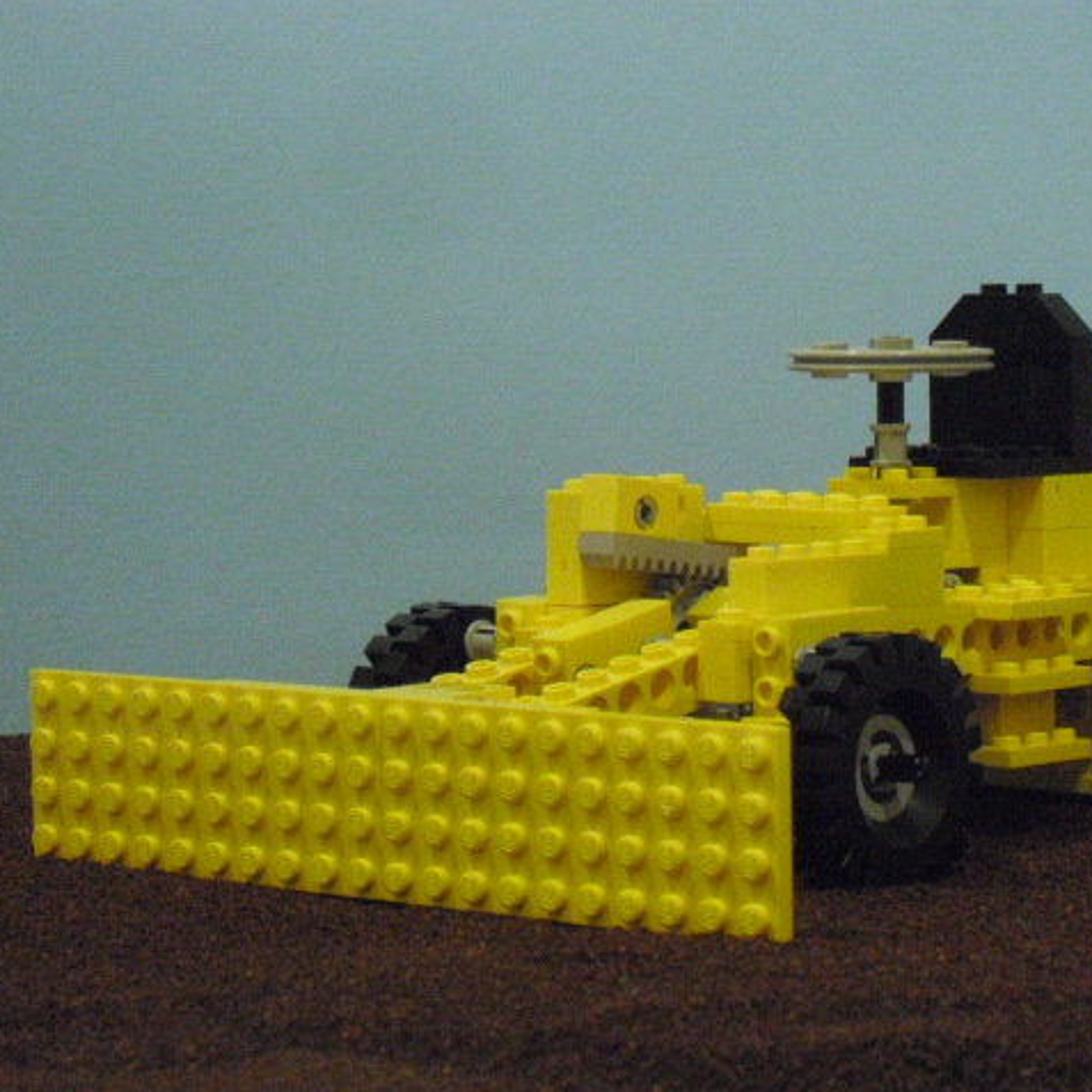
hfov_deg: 13.7
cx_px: 680
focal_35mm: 127
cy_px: 547
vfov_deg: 13.7
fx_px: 4533
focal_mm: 18.9
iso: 800
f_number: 5.6
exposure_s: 1/13
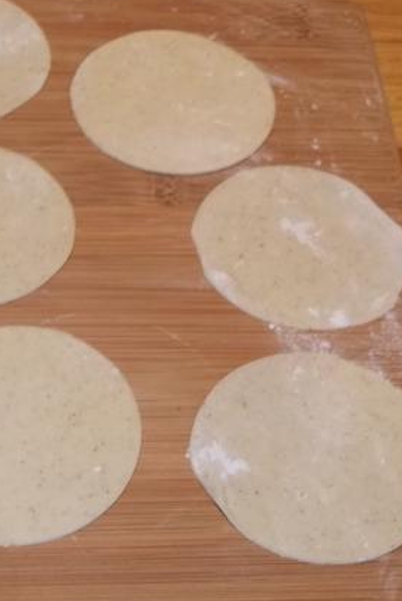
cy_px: 407
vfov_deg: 27.5
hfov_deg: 18.6
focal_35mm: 73
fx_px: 1221
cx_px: 89
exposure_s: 1/30
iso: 64
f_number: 2.9
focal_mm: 5.7
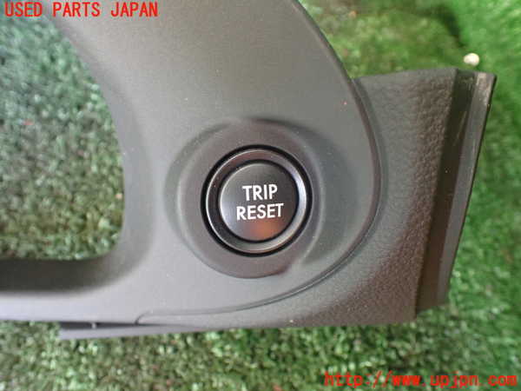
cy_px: 196
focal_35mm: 30
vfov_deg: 46.8
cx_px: 260
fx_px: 452
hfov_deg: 60.0
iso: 800
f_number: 2.3
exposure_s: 1/40
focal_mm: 5.4
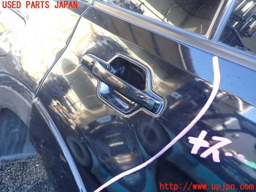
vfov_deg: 46.8
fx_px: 222
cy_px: 96
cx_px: 128
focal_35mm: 30
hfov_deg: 60.0
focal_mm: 5.4
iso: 200
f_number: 2.3
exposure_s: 1/60
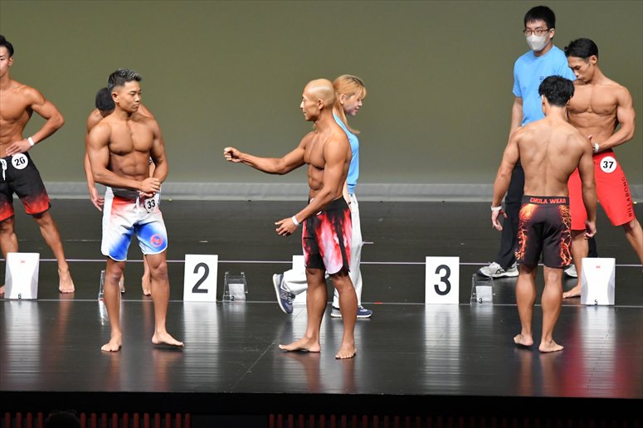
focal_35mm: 240
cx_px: 322
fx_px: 4285
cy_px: 214
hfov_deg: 8.6
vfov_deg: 5.7
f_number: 5.6
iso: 4000
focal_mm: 160
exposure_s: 1/400
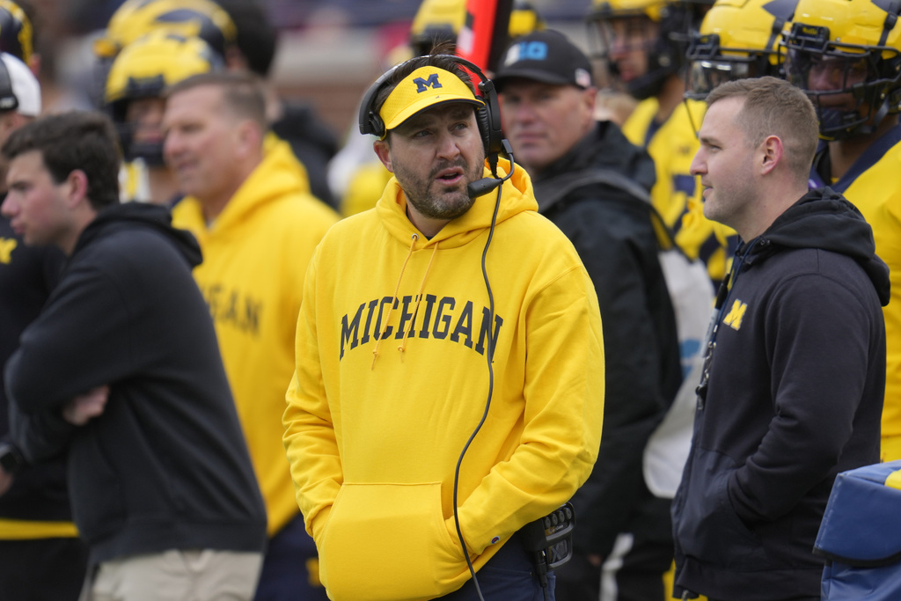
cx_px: 450
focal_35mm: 560
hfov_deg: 3.7
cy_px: 300
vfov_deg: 2.5
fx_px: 14017
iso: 400
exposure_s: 1/1600
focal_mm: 560
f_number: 4
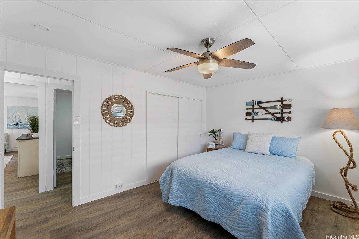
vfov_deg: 78.1
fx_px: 148
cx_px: 180
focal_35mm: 15
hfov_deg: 101.2
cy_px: 120
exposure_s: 1/60
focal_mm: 14.8
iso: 400
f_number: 9
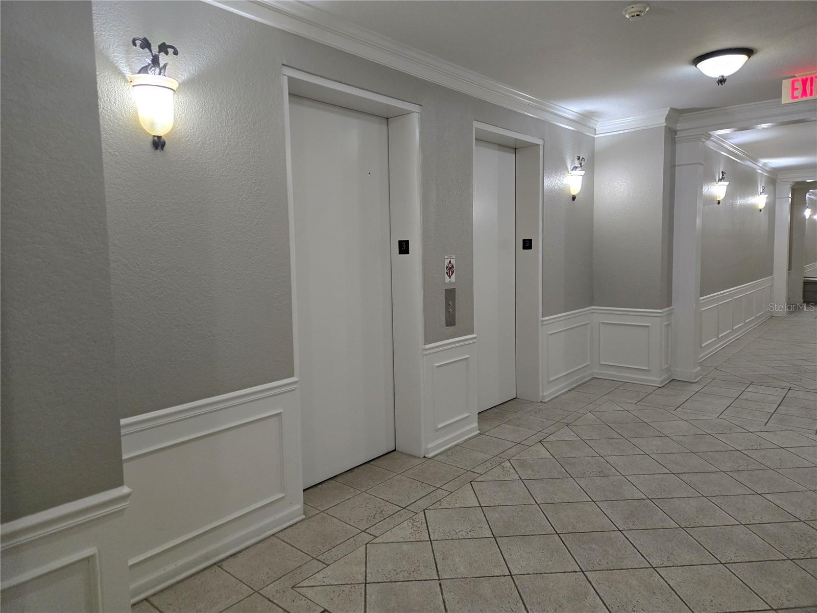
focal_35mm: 23
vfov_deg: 58.9
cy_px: 306
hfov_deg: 73.9
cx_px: 408
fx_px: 543
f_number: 1.8
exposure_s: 1/60
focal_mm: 5.4
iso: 640
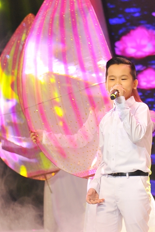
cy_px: 142
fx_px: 1711
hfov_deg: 5.1
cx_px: 256
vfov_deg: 7.8
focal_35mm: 265
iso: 640
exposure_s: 1/125
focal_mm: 120
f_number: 4.5
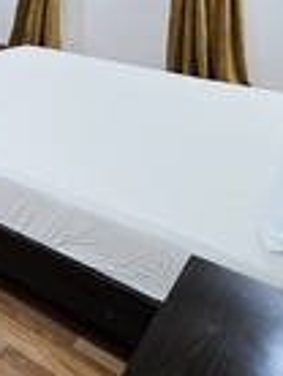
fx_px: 467
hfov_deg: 29.5
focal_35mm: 43
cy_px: -40
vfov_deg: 36.8
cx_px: -48
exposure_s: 1/101
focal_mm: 2.2
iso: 160
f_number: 1.9
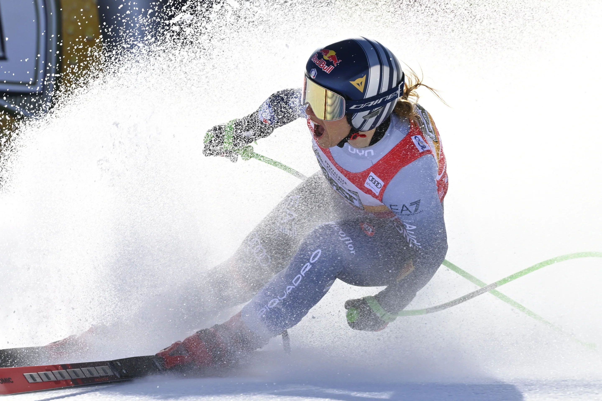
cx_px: 301
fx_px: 4682
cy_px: 200
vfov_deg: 4.9
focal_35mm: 280
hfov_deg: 7.4
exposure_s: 1/2500
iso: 640
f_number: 7.1
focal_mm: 280
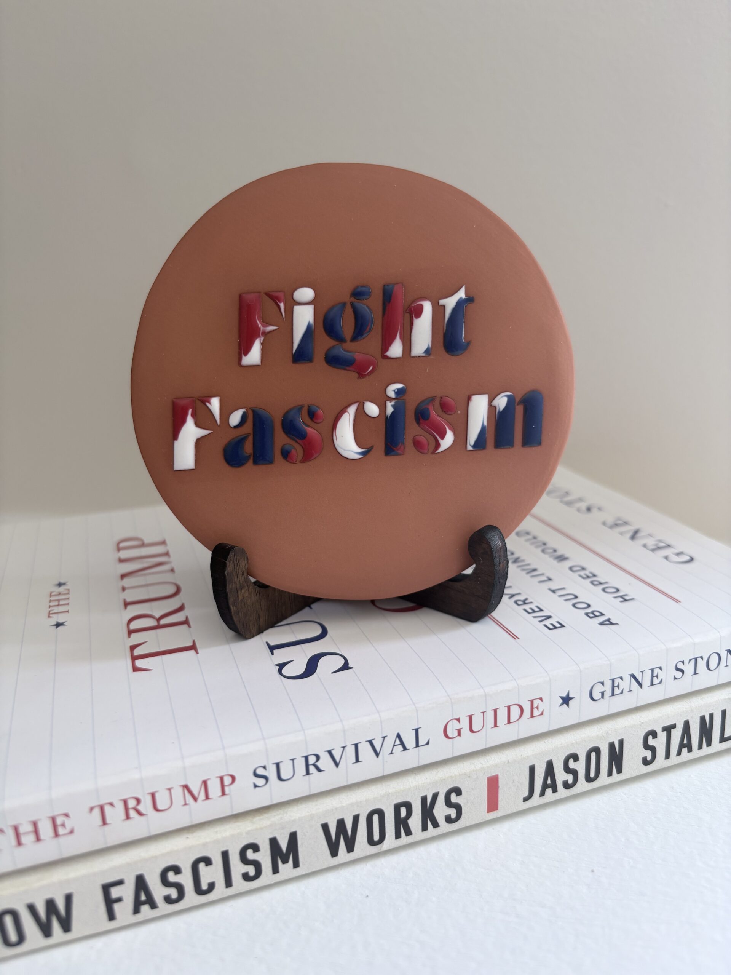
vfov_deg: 67.3
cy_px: 488
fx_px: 732
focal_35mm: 26
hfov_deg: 53.1
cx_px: 366
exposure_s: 1/121
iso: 80
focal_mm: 5.96
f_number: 1.6
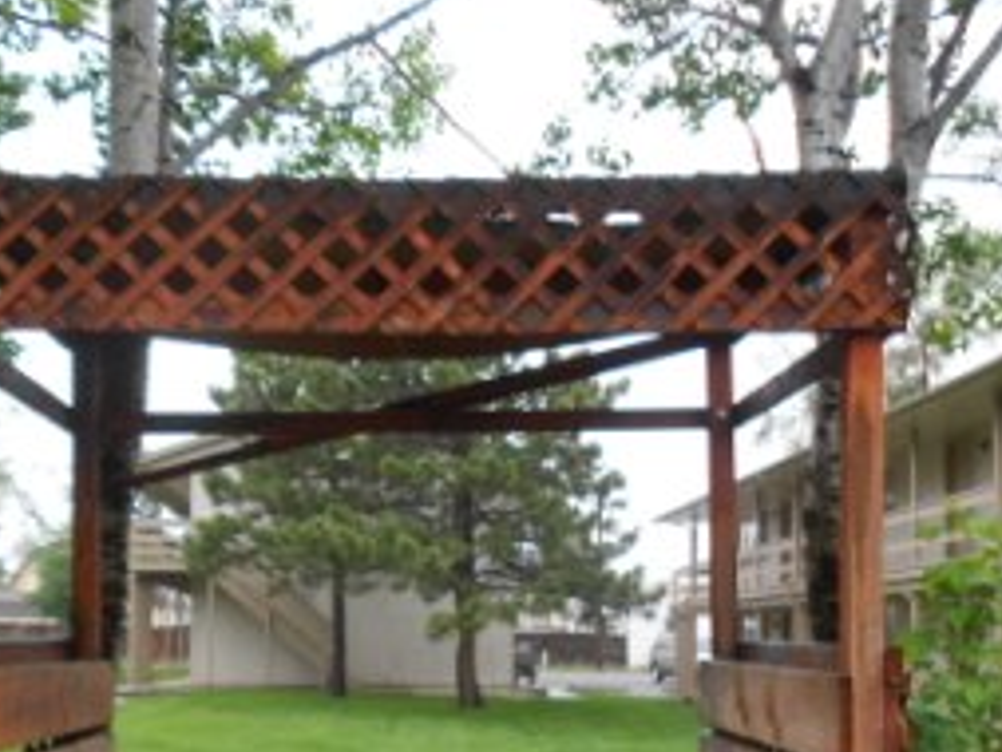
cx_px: 380
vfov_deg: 31.0
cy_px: 570
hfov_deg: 41.0
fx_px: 1332
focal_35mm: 46
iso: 80
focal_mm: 4.6
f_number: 3.2
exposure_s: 1/50
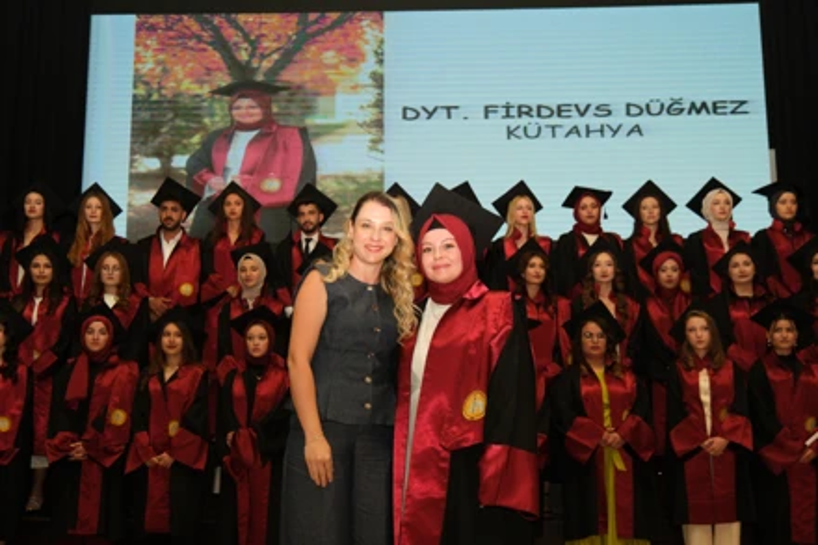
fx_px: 818
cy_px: 272
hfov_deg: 53.1
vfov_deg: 36.8
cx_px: 409
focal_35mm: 36
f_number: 2.8
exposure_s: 1/160
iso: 1000
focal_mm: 24.2
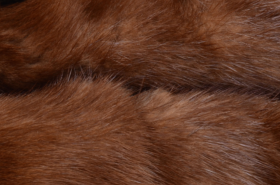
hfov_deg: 10.2
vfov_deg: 6.8
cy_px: 7
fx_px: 1546
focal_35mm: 199
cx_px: -16
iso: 100
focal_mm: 55
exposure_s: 1/160
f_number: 16
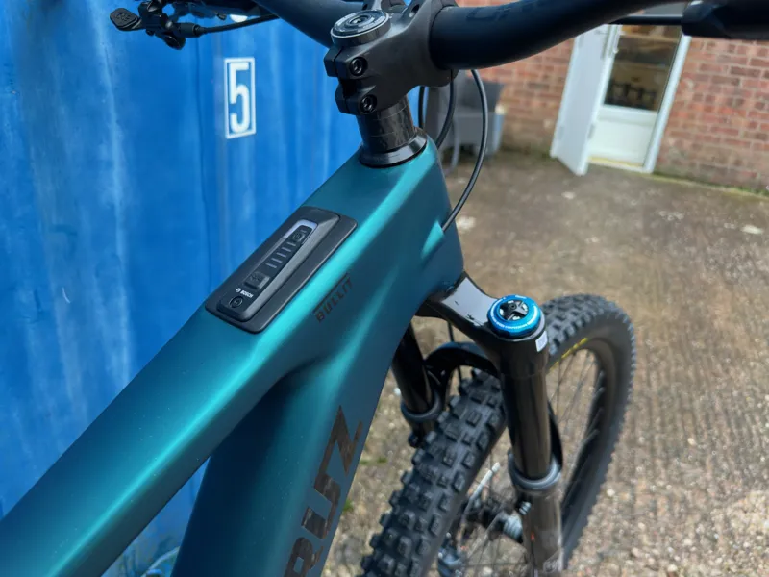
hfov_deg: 71.6
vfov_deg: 56.8
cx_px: 384
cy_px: 288
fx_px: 533
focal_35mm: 24
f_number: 1.78
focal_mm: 6.86
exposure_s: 1/100
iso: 125
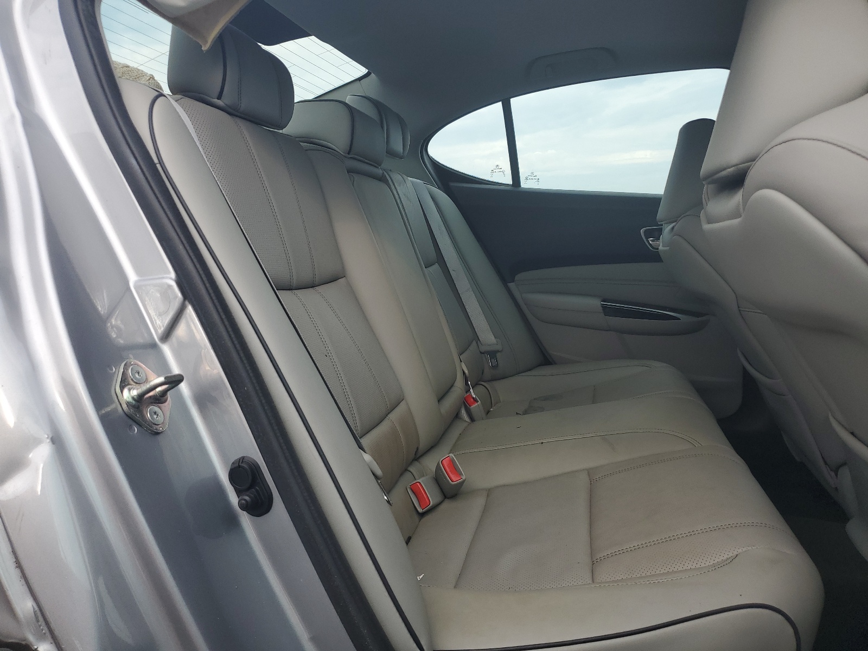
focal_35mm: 26
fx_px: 652
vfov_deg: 53.1
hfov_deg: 67.3
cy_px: 326
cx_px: 434
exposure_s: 1/909
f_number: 1.5
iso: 50
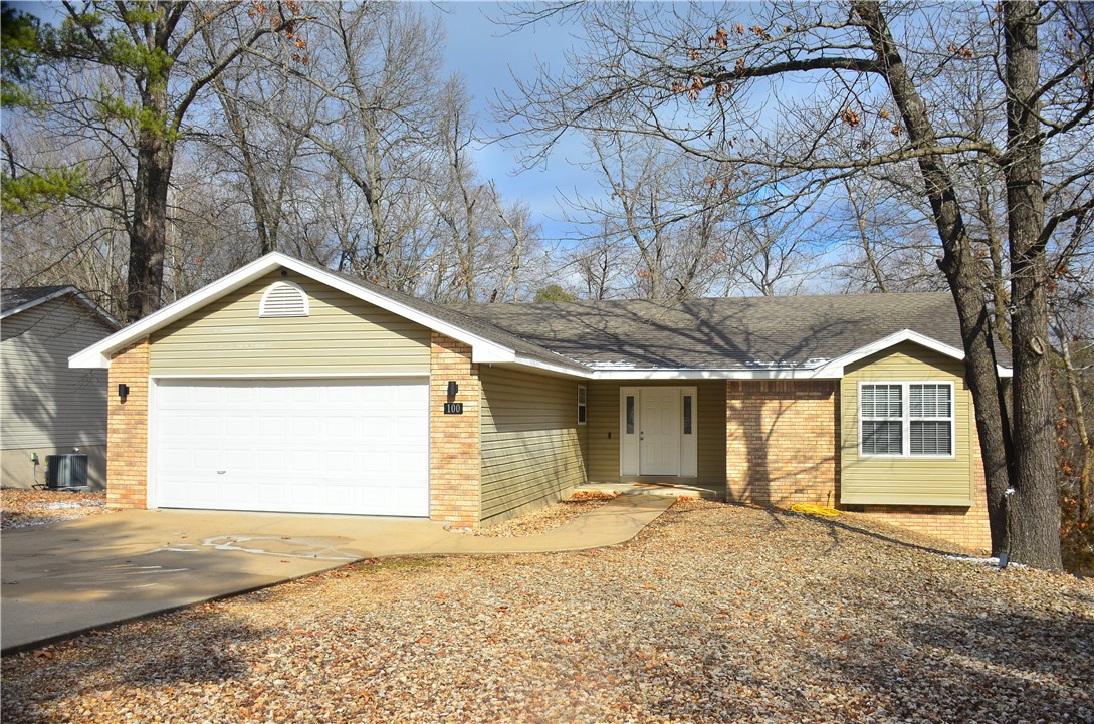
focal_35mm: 30
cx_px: 547
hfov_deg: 62.0
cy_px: 362
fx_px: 910
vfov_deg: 43.4
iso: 400
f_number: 4
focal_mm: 20
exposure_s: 1/1600
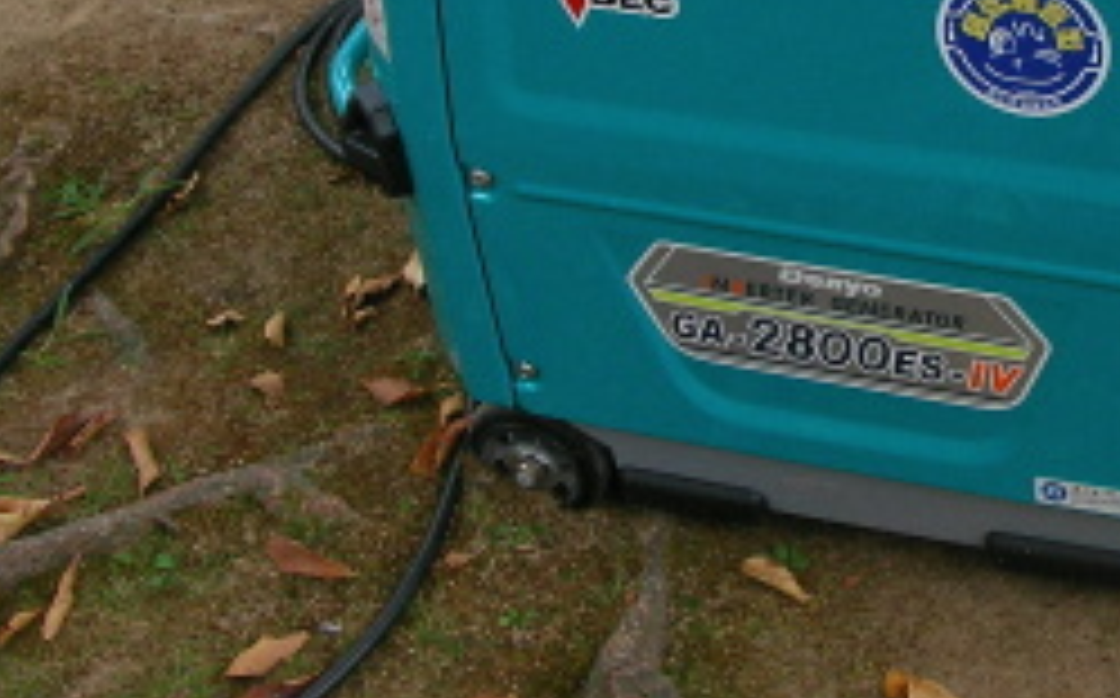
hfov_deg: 25.0
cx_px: 949
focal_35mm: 81
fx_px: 2470
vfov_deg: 15.9
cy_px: 101
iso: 100
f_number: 3.5
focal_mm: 6.3
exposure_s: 1/43.3
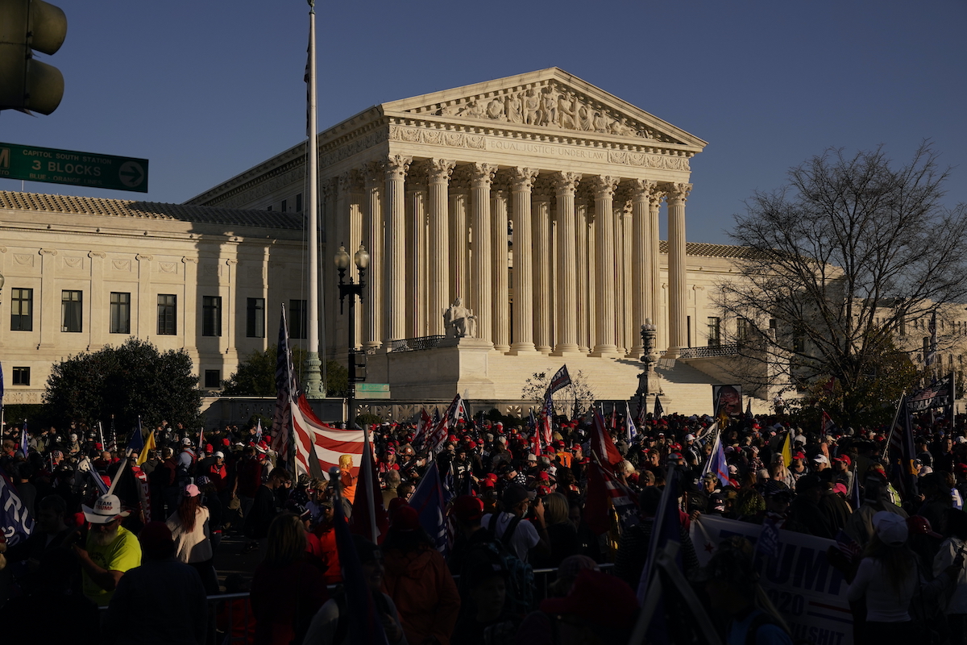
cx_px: 484
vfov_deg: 28.1
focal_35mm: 48
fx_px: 1289
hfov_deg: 41.1
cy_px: 322
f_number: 4.5
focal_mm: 48
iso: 250
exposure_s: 1/5000
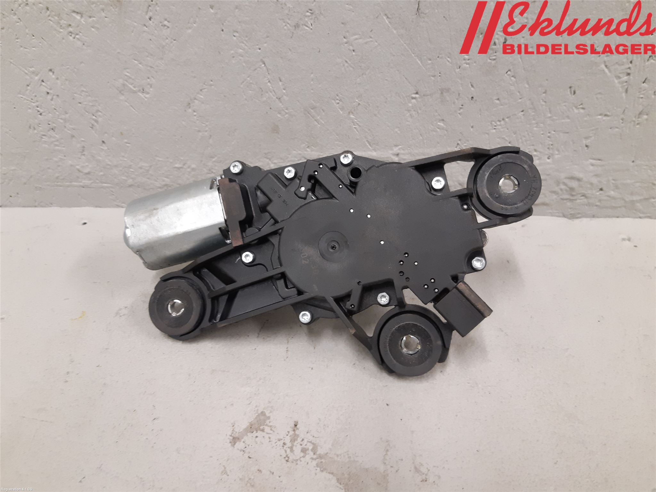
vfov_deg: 53.1
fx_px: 493
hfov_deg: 67.3
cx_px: 328
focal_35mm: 26
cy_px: 246
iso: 200
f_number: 1.7
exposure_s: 1/50
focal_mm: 3.93
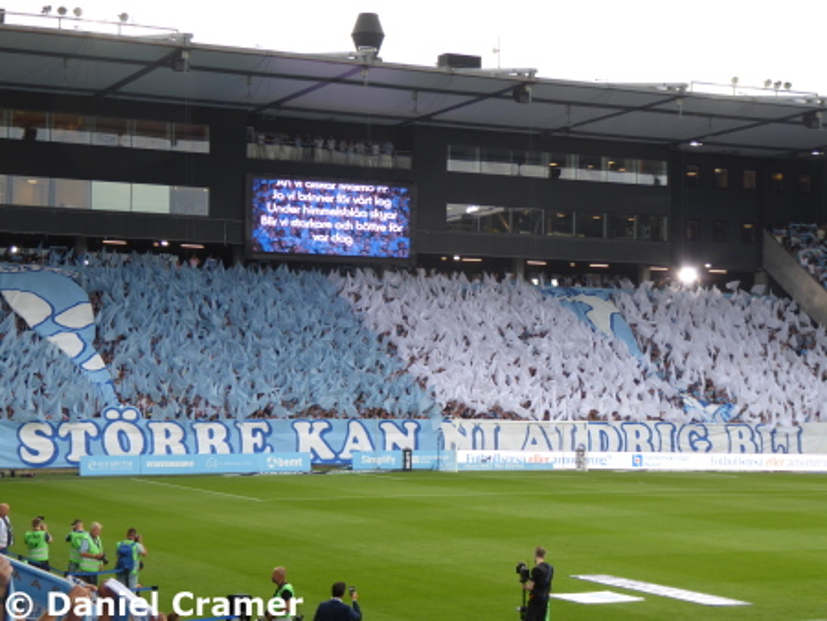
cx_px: 414
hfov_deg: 26.3
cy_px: 310
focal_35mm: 74
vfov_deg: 19.9
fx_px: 1769
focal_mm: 13.2
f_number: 4.6
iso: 100
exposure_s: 1/60
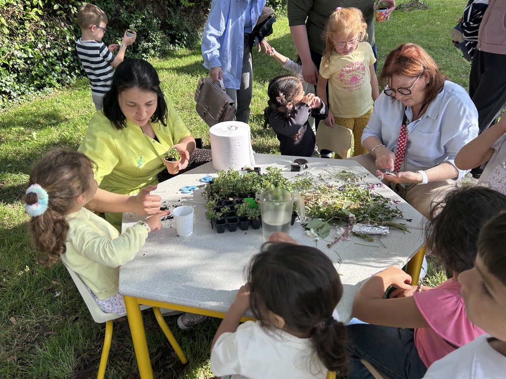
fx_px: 380
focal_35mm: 26
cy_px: 190
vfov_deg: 53.1
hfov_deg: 67.3
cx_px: 253
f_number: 1.5
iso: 50
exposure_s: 1/991
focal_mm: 5.7
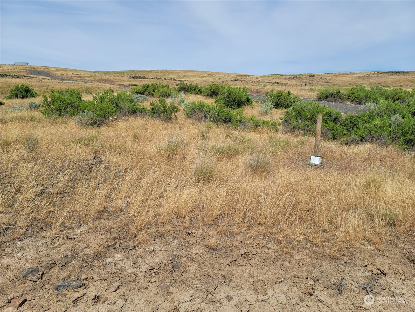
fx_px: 300
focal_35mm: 25
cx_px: 208
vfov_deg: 54.9
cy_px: 156
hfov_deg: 69.4
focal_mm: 7
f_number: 1.8
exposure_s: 1/1441
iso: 20
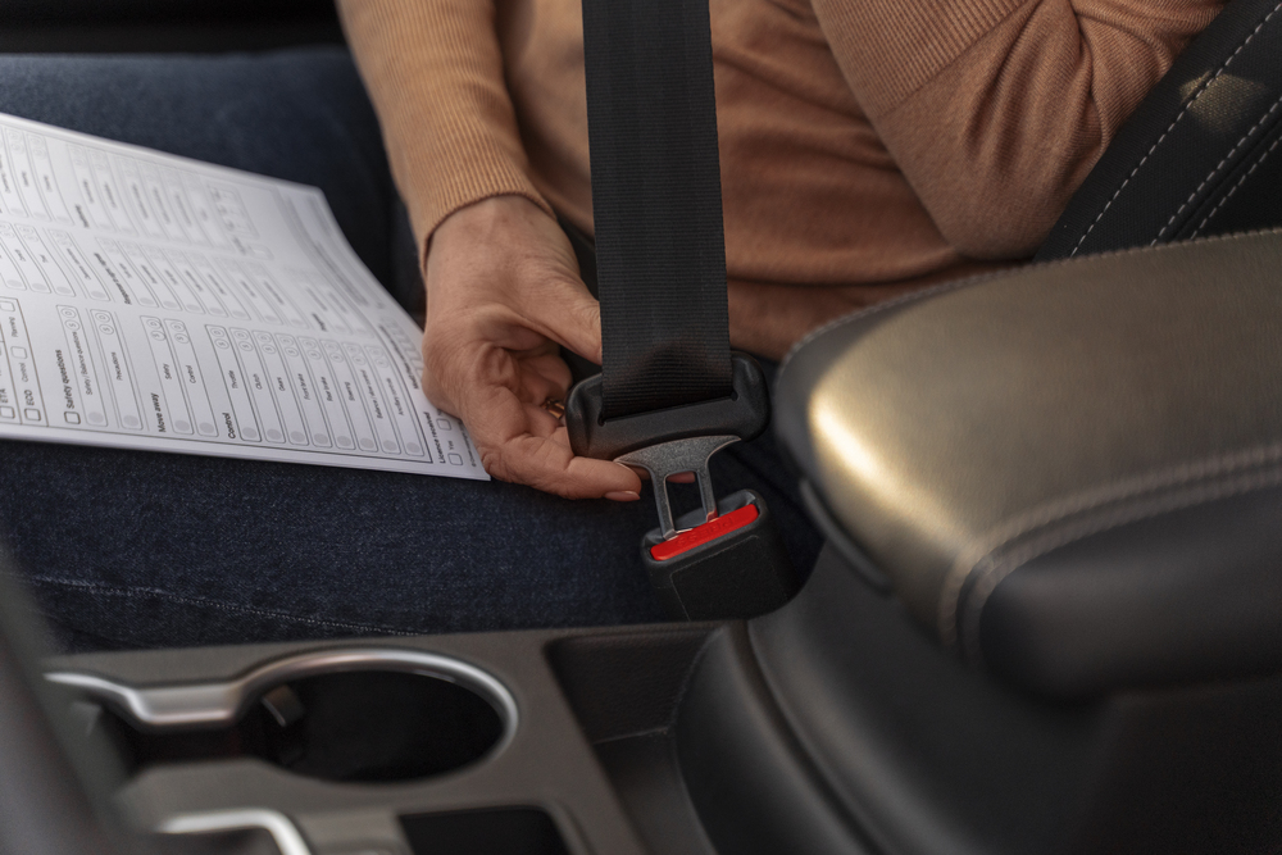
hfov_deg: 27.0
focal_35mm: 75
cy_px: 428
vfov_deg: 18.2
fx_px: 2671
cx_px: 641
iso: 500
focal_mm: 75
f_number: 2.8
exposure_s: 1/1250
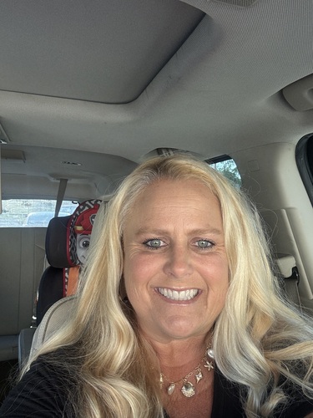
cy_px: 209
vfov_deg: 60.0
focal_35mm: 30
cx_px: 156
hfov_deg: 46.8
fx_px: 362
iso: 80
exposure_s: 1/96
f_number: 1.9
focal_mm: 2.69
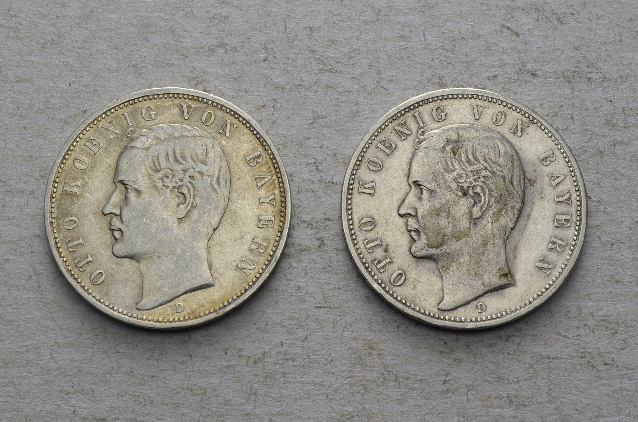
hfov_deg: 29.3
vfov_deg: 19.6
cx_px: 319
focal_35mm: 69
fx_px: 1220
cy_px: 211
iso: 400
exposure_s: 1/250
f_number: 14
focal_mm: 46
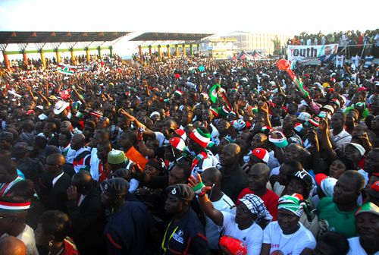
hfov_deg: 67.3
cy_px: 128
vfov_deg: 48.2
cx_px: 190
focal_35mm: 27
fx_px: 285
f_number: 4
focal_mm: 18
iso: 100
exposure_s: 1/100
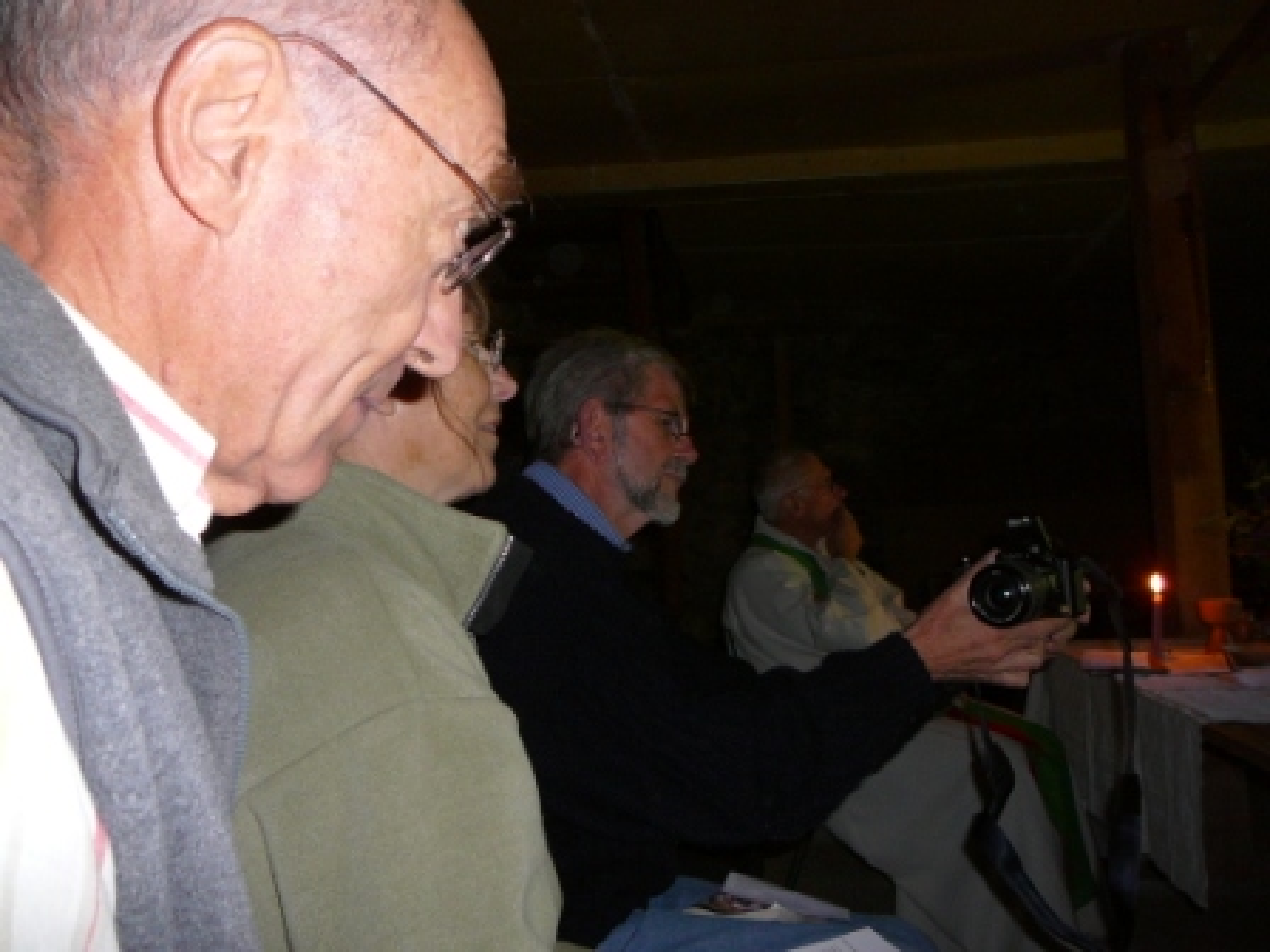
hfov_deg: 52.6
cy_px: 476
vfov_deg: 40.7
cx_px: 635
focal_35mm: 35
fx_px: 1284
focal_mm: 5.2
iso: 100
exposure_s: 1/8
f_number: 2.8
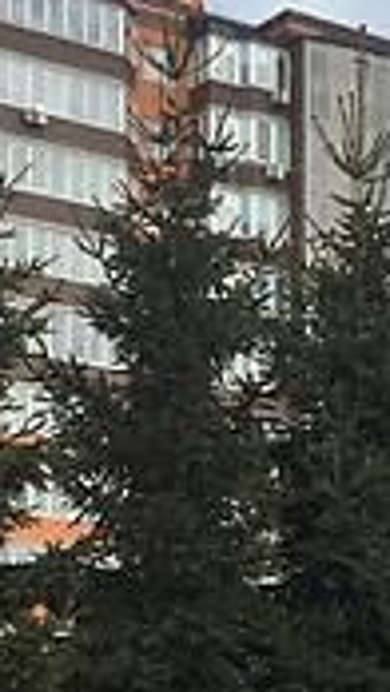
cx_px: 561
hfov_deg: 10.8
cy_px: 863
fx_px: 2002
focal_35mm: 109
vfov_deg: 18.4
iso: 32
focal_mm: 4.2
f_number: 2.2
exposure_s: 1/1464
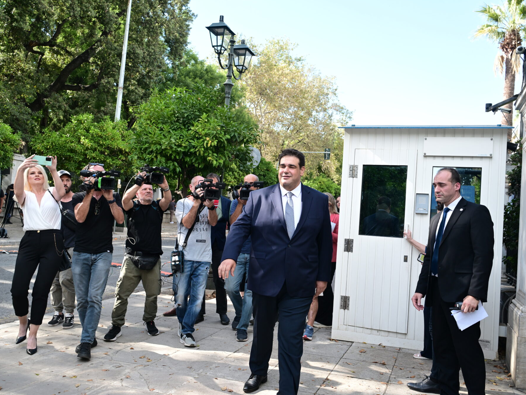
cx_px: 290
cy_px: 200
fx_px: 495
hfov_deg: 55.9
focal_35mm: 33
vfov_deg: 43.5
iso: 400
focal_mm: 29.5
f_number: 4.5
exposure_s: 1/400
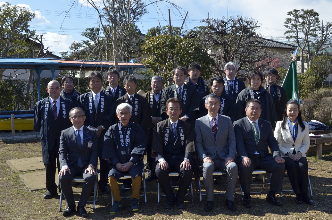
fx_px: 386
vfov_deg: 31.8
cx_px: 166
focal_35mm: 42
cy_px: 110
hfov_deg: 46.5
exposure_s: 1/320
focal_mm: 28
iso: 400
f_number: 11
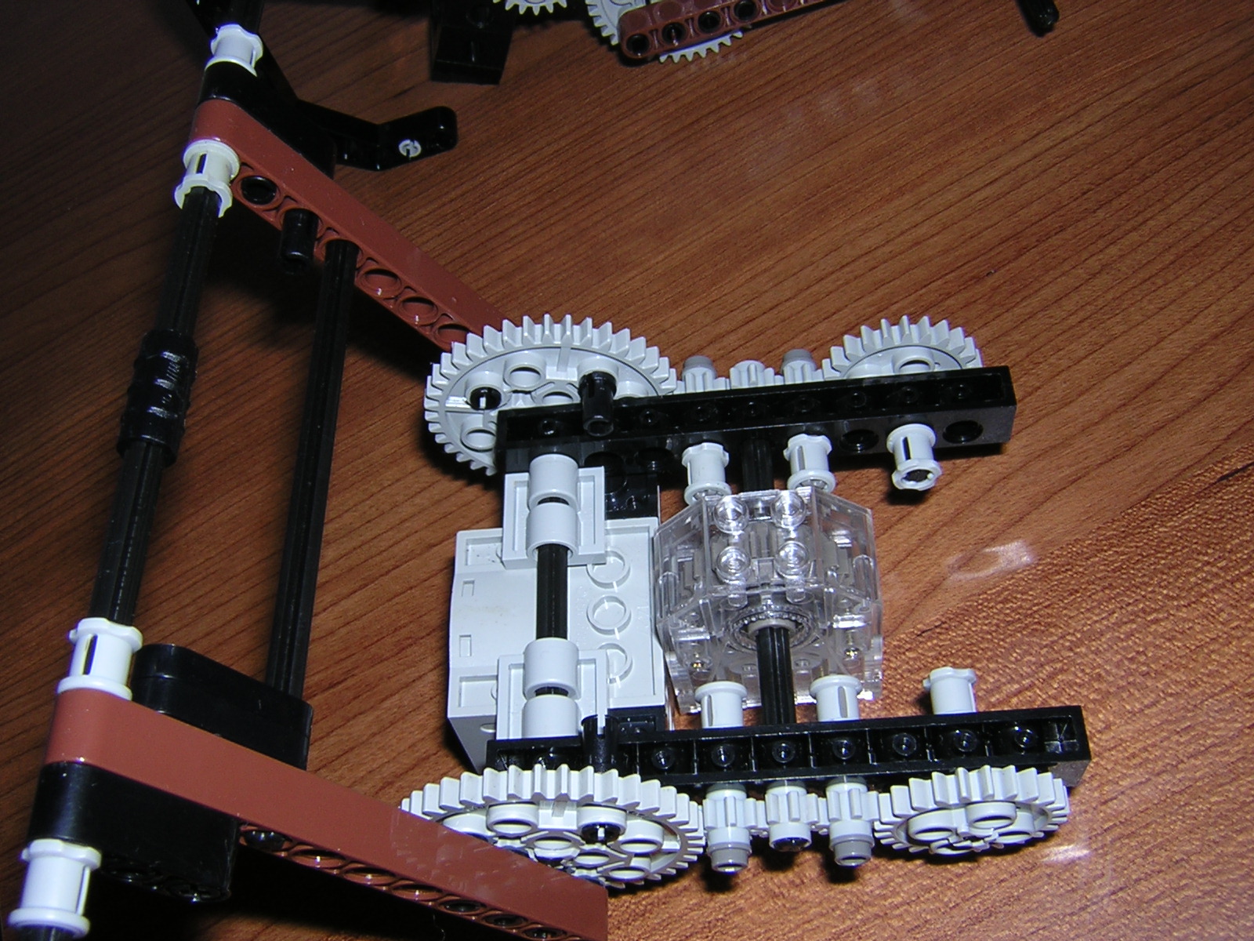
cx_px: 627
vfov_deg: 39.7
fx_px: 1304
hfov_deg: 51.4
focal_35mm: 36
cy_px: 470
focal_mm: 4.7
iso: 100
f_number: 5.2
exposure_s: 1/60.1
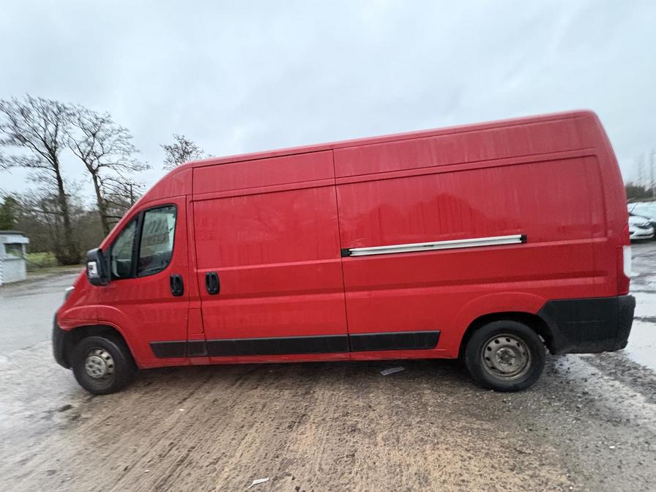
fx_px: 265
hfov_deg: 102.1
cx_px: 328
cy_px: 246
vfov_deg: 85.7
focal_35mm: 14
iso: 1000
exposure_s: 1/41
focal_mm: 2.22
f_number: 2.2
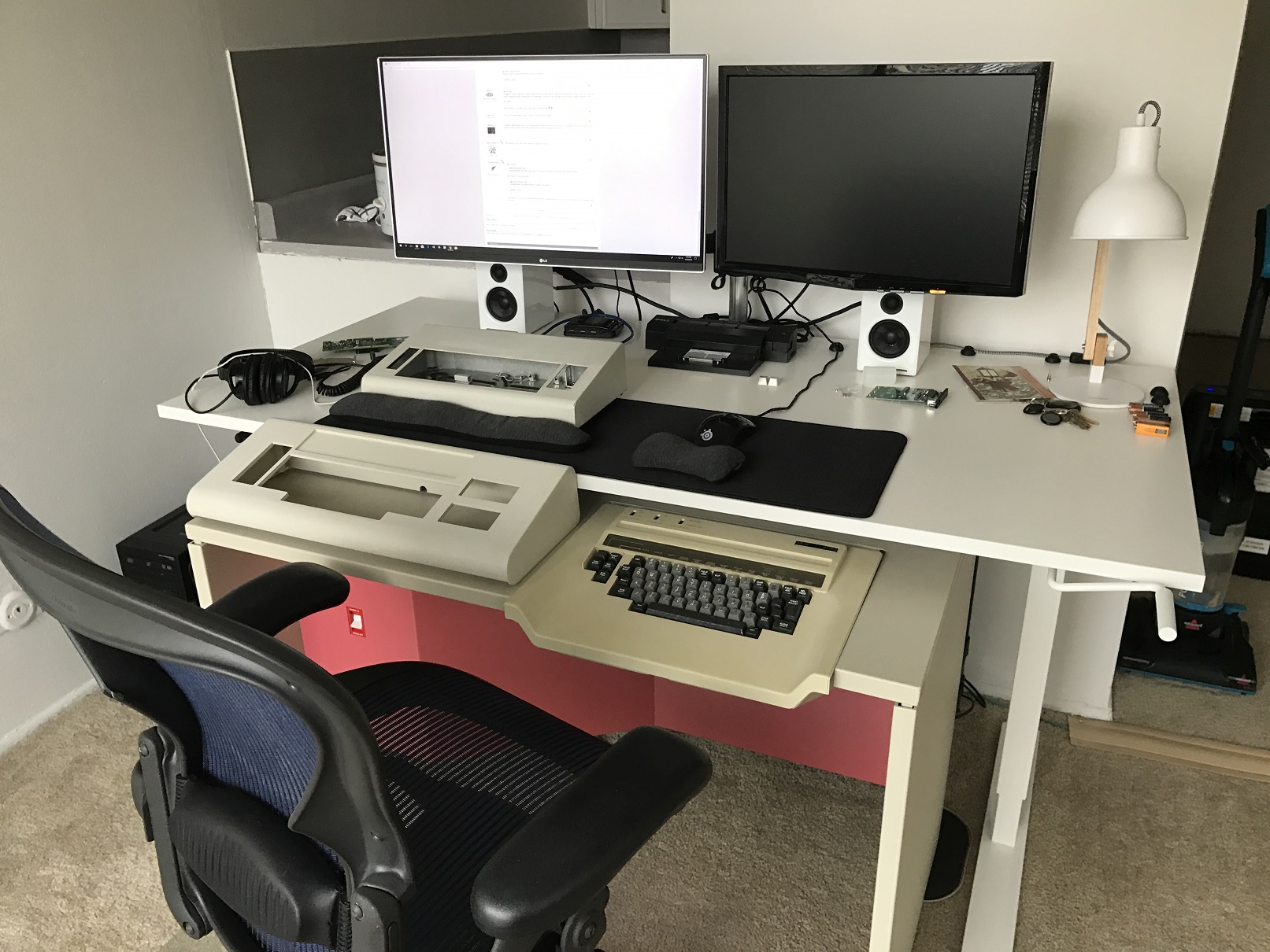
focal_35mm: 28
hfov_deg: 63.4
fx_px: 1027
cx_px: 635
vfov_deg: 49.8
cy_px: 476
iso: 32
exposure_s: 1/30
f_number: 1.8
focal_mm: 3.99
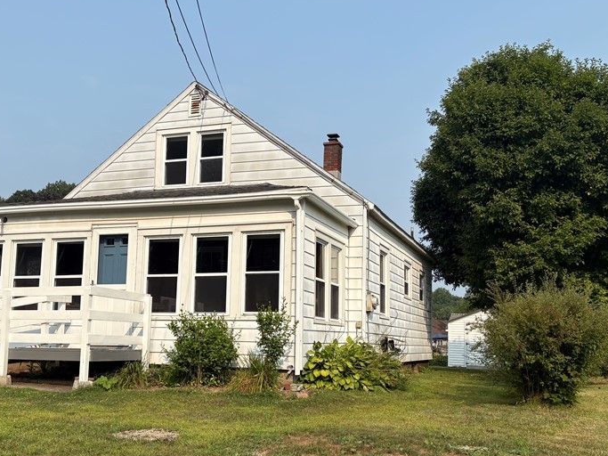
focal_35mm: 39
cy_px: 259
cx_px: 250
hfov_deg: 47.7
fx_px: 685
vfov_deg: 36.7
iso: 50
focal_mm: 5.96
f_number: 1.6
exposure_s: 1/3831
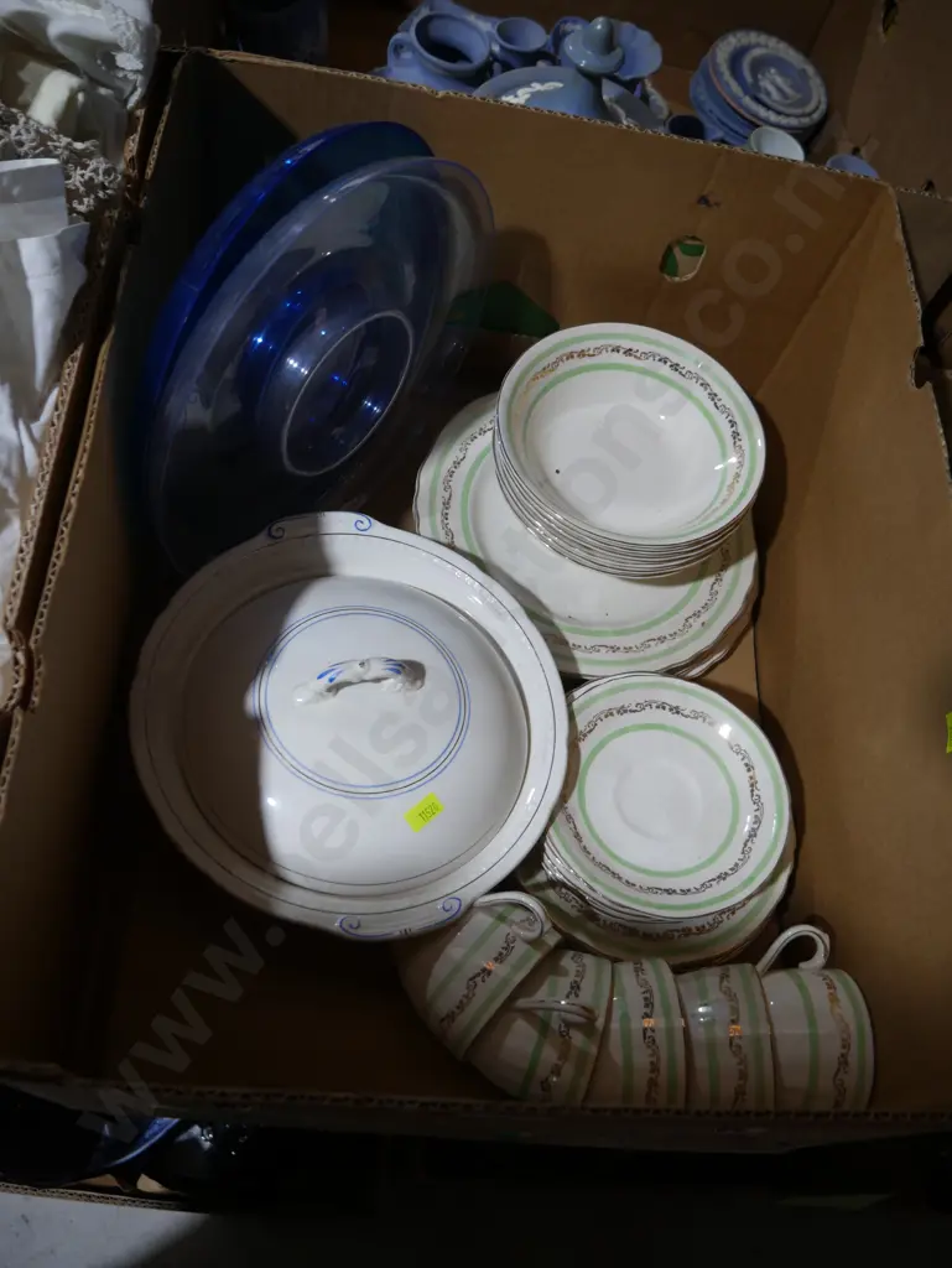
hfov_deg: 46.8
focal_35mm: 30
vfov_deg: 59.9
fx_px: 1099
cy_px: 634
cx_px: 476
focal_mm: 15
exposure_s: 1/60
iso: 200
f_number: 3.6
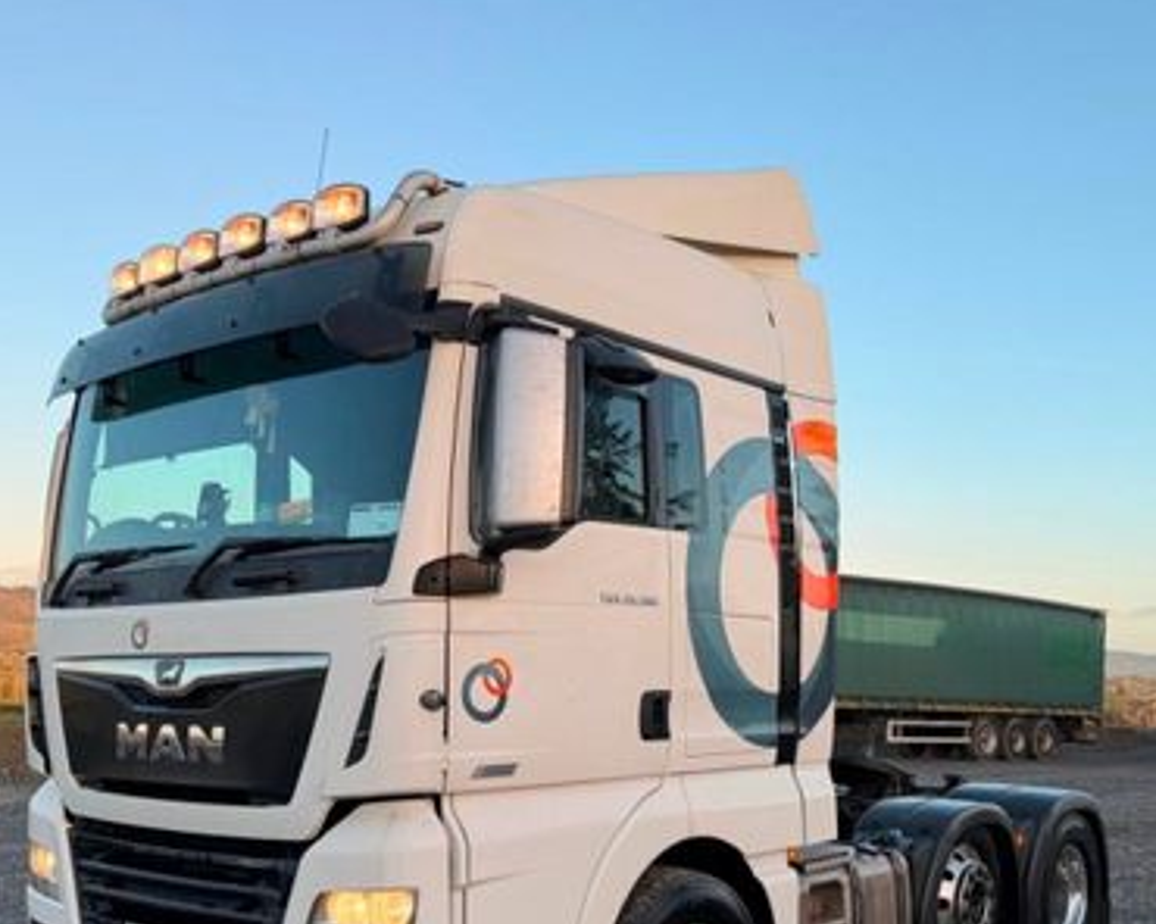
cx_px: 575
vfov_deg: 38.3
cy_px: 681
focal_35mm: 38
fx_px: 1300
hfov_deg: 47.9
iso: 80
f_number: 1.78
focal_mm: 6.76
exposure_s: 1/649
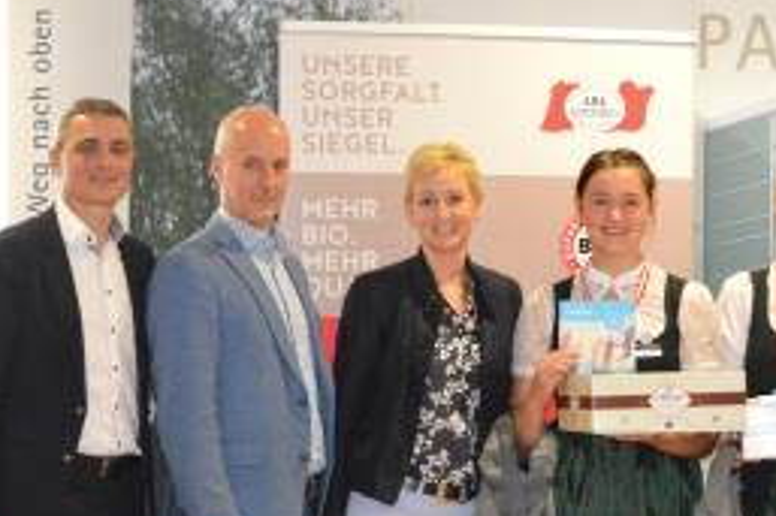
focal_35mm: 144
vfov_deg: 9.5
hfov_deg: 14.2
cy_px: 425
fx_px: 3099
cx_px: 640
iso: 3200
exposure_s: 1/60
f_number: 4.5
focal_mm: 55
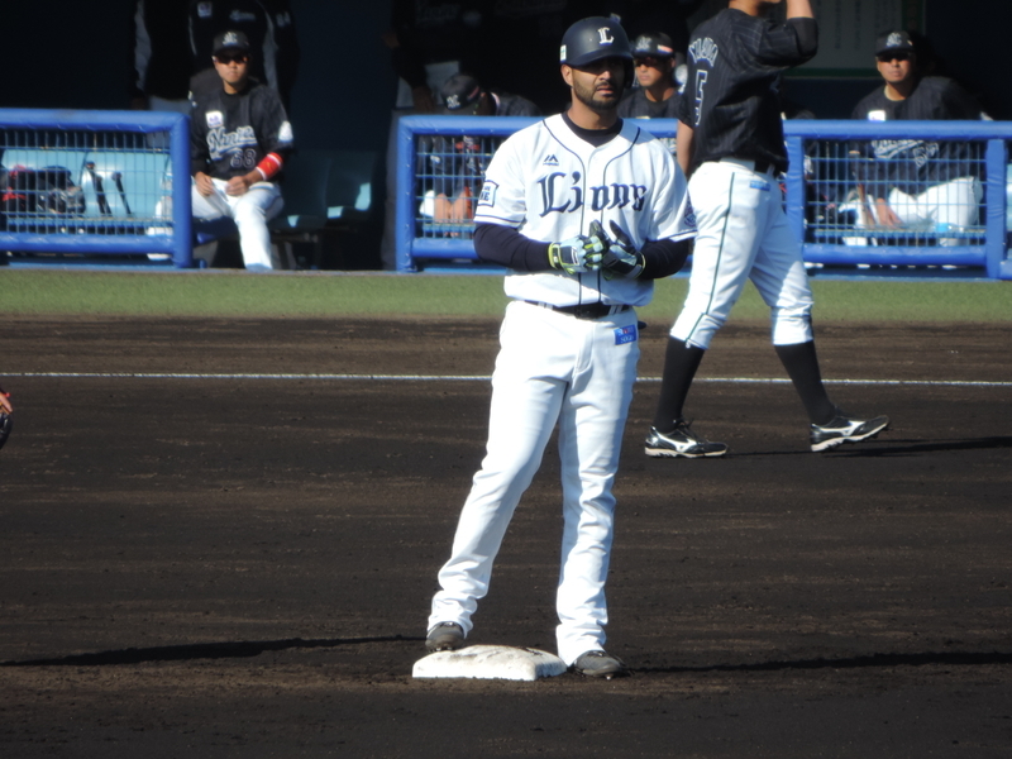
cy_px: 380
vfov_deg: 1.5
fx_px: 29235
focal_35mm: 1000
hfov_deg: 2.0
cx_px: 506
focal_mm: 180
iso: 160
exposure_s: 1/500
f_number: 5.9
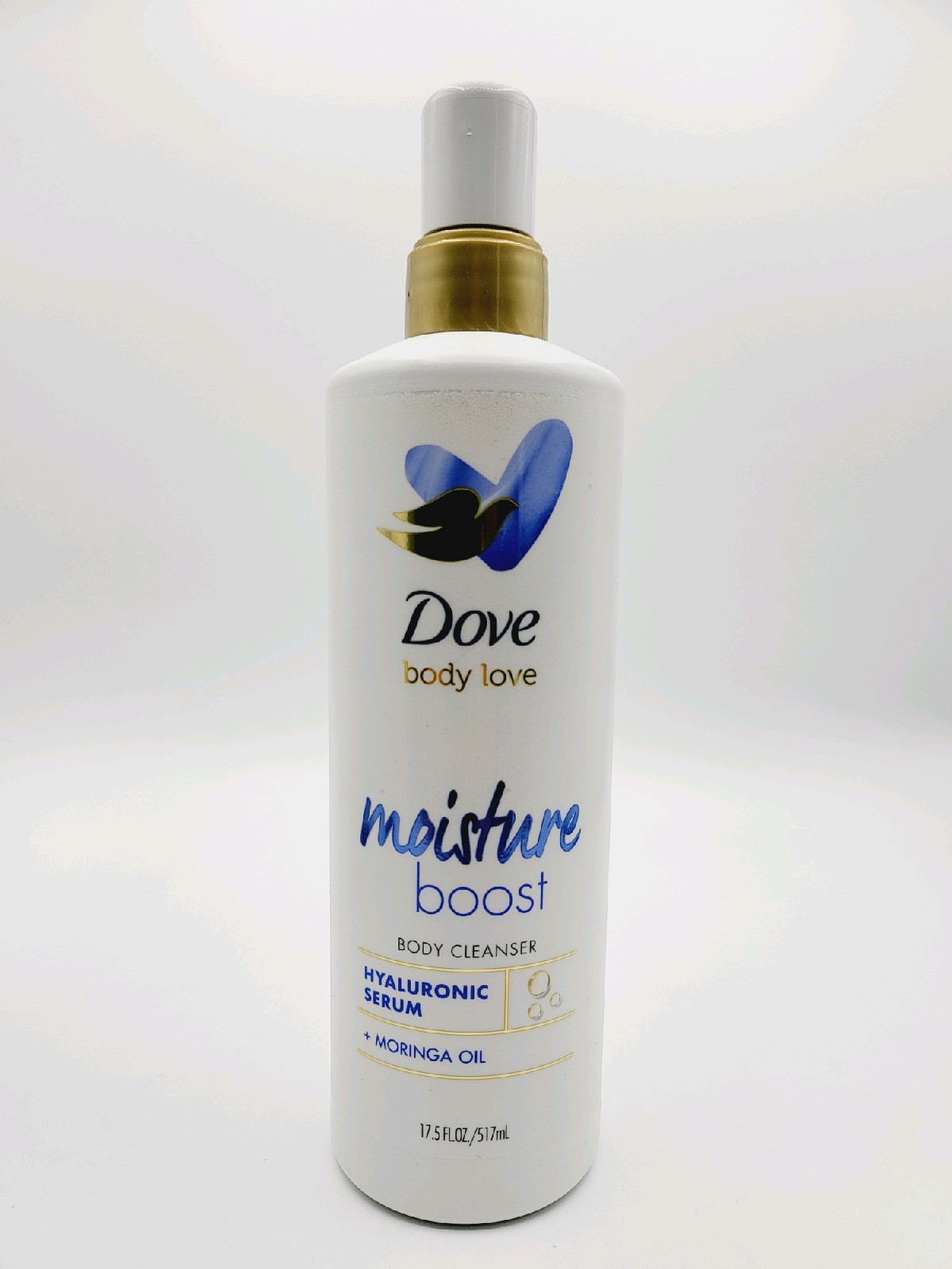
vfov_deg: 71.6
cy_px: 634
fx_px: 880
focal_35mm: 24
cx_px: 476
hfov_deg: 56.8
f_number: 1.8
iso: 40
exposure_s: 1/1000
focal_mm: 5
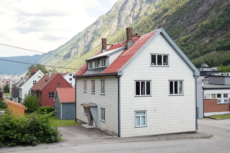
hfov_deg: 48.5
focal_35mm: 40
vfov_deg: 33.4
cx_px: 115
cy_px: 76
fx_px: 256
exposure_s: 1/125
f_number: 8
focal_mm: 40
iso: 200
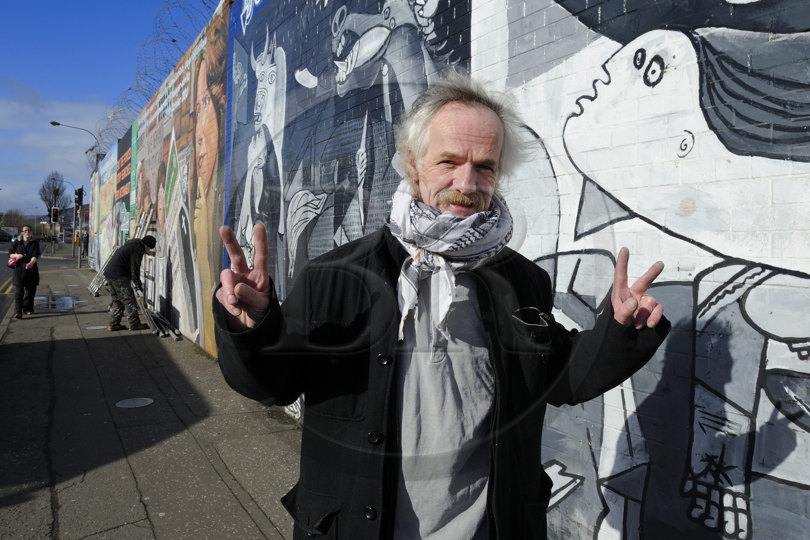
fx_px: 540
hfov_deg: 73.8
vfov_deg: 53.1
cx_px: 405
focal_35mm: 24
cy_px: 270
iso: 400
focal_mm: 24
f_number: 14
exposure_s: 1/250
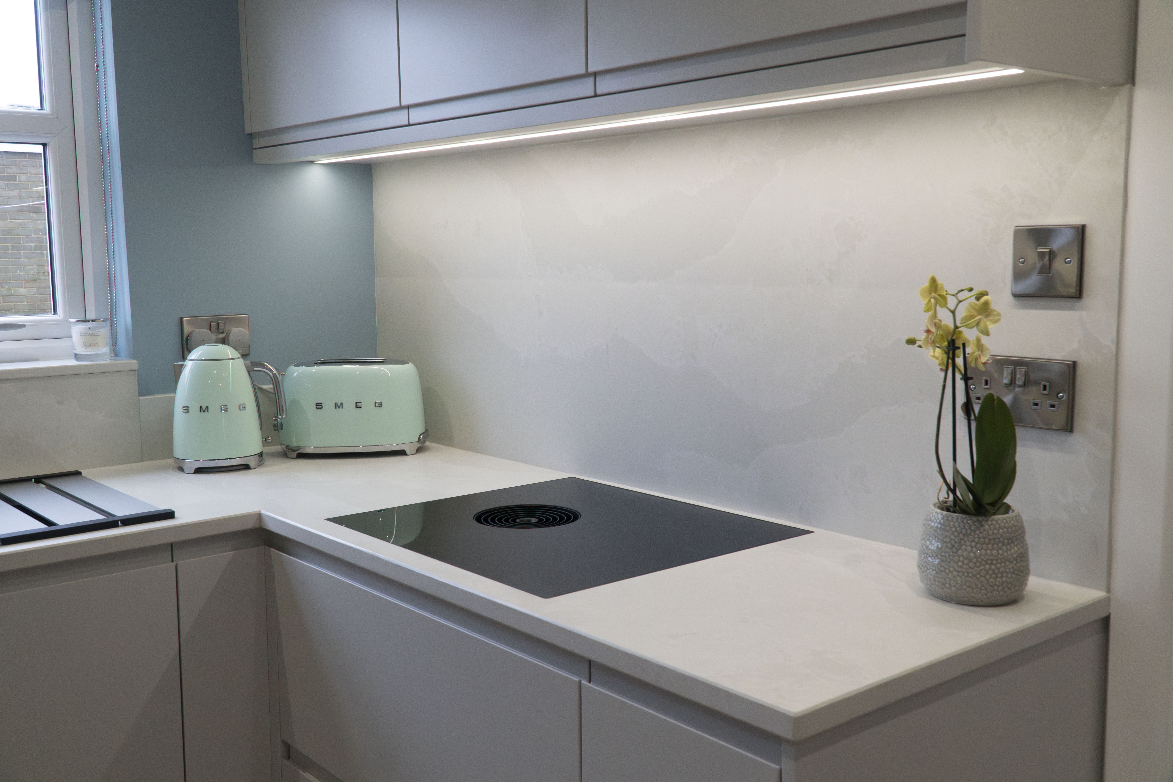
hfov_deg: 57.2
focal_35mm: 33
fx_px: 1075
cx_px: 586
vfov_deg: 40.0
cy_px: 391
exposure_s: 1/320
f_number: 7.1
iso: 4000
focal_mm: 22
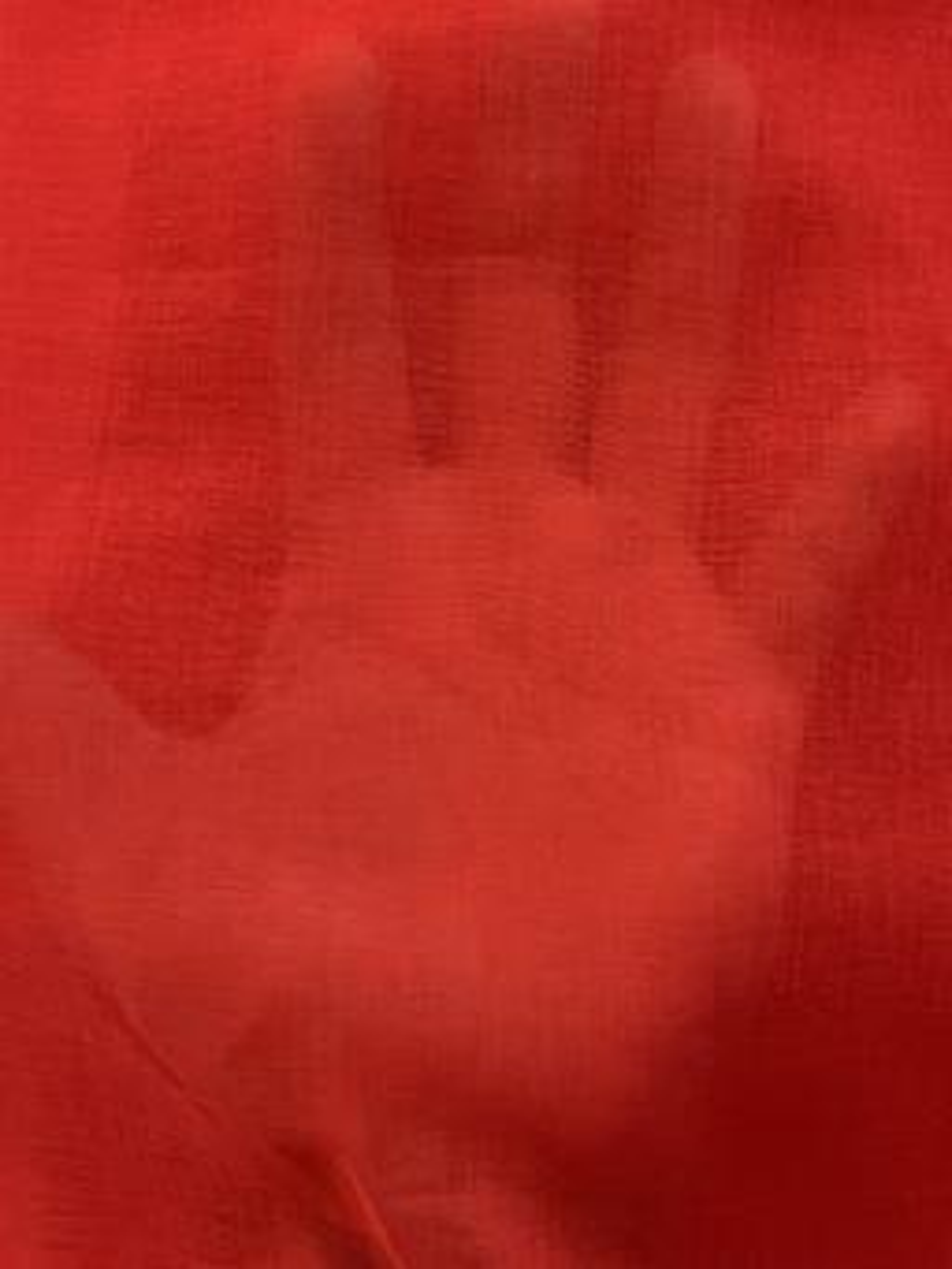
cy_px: 634
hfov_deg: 53.1
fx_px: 953
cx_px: 476
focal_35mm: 26
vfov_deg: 67.3
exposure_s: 1/60
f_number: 1.5
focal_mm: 5.7
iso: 200
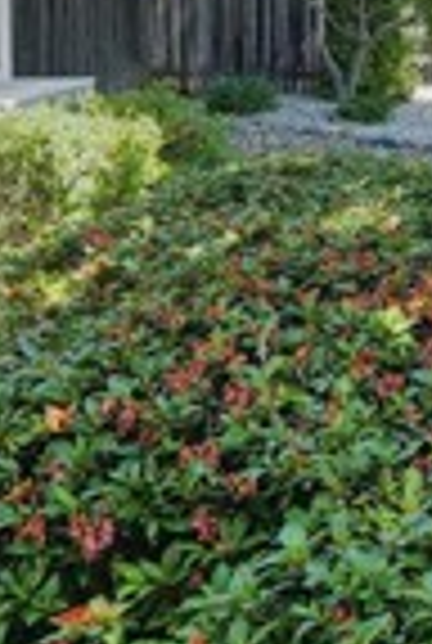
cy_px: 72
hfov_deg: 20.6
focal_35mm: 65
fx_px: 1164
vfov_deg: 29.7
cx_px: 387
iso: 250
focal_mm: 7
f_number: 4.5
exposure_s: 1/200
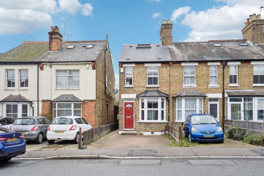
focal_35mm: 29
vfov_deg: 45.0
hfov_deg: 63.7
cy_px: 88
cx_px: 132
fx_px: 213
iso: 320
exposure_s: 1/40
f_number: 5.6
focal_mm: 29
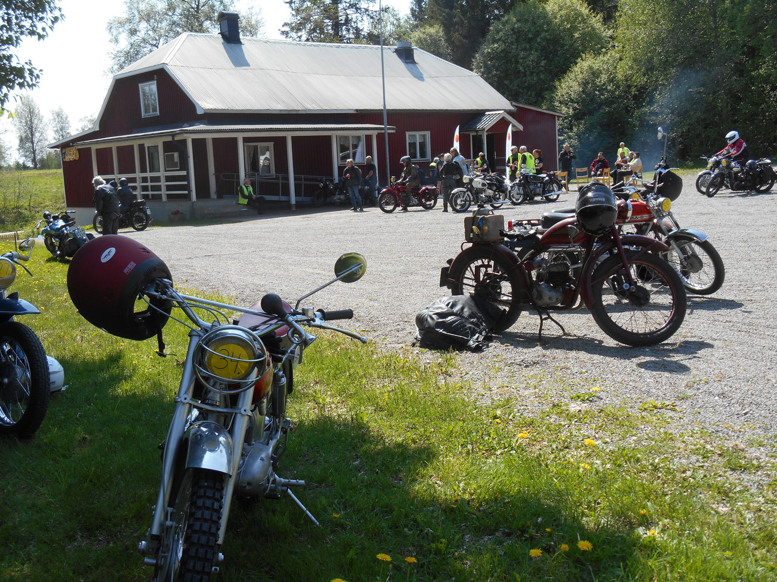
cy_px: 291
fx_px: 920
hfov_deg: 45.8
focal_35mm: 41
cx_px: 388
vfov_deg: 35.1
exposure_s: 1/320
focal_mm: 7.2
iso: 80
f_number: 3.9
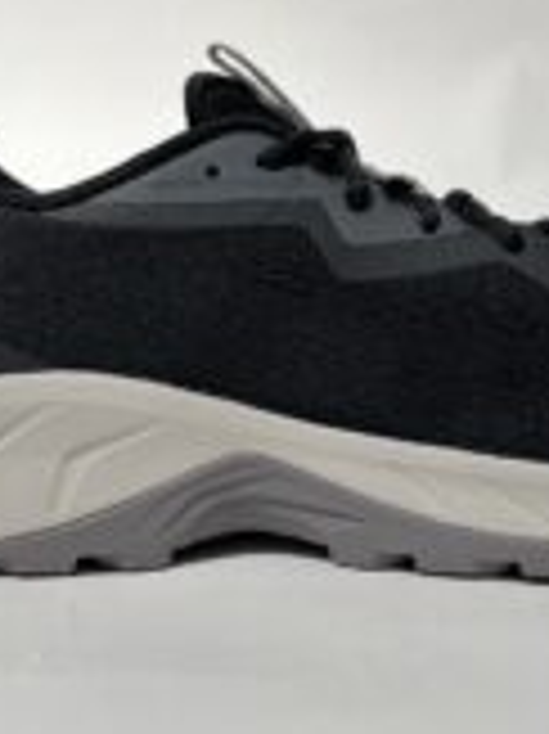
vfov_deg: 30.0
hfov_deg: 22.8
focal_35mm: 64
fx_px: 1355
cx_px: 356
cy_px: 221
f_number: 1.6
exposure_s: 1/236
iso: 50
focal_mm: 5.1
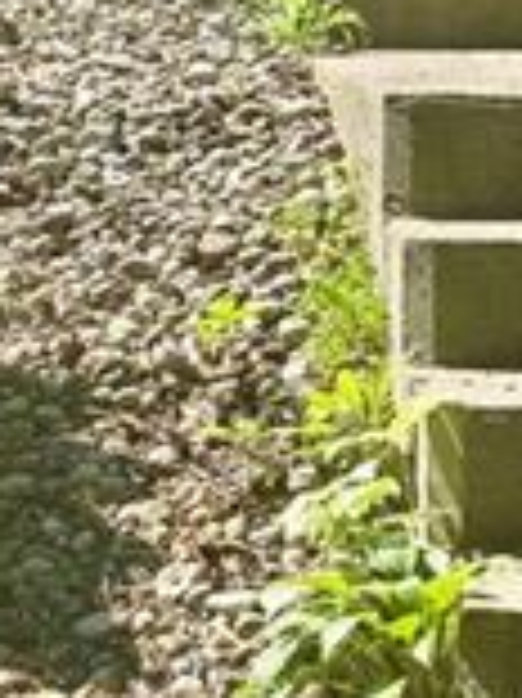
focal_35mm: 129
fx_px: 2597
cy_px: 320
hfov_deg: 10.9
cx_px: 846
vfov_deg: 15.3
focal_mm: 5.96
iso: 50
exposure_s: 1/1103
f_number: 1.6
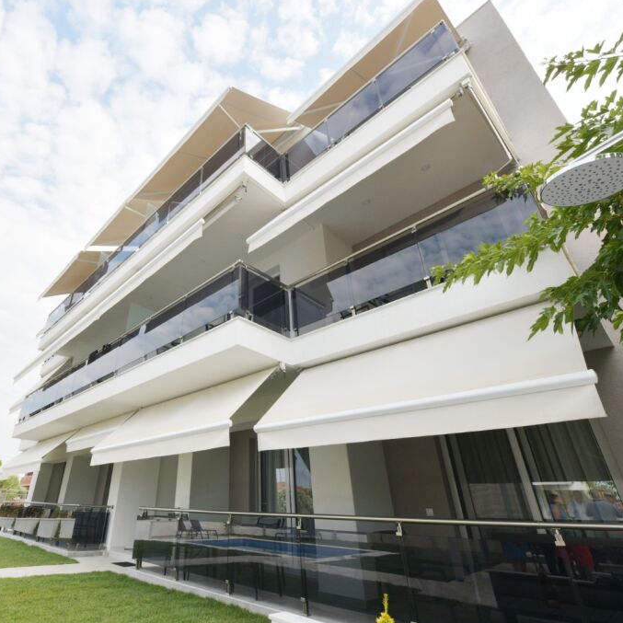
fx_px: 367
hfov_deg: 79.0
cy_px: 312
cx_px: 227
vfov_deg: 80.7
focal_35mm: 18
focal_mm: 14
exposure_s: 1/200
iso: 400
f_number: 13
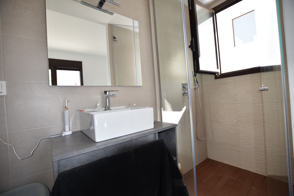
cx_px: 147
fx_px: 123
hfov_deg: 100.4
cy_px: 98
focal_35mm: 15
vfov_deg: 77.4
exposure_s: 1/200
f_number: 3.5
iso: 100
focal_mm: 10
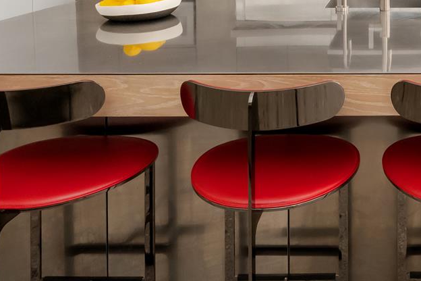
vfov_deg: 28.1
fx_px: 468
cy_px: -76
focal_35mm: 40
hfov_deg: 42.9
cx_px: 403
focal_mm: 13
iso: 500
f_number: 14
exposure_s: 1.6
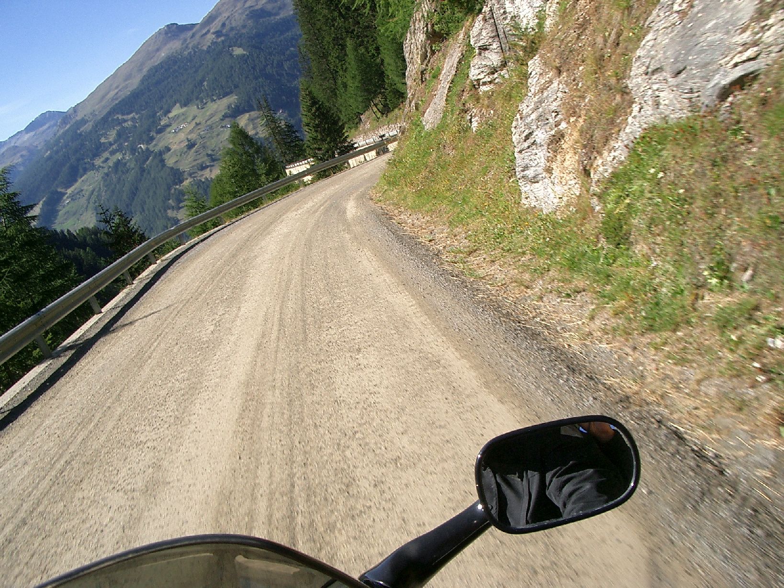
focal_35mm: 35
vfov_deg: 40.7
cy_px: 294
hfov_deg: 52.6
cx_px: 392
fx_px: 793
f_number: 4.3
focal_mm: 5.8
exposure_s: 1/320
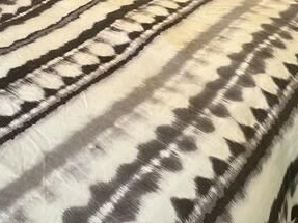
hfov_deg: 36.7
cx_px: 54
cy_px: 8
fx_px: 430
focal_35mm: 50
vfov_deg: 27.7
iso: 160
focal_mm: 2.22
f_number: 2.2
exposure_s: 1/50
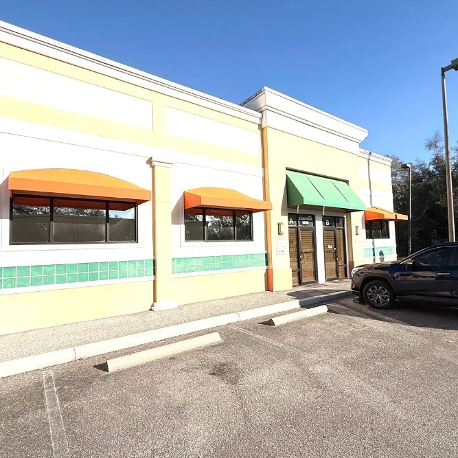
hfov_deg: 77.7
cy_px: 228
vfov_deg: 77.7
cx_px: 237
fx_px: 284
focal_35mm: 19
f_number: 2.2
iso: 50
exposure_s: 1/6173
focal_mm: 2.22
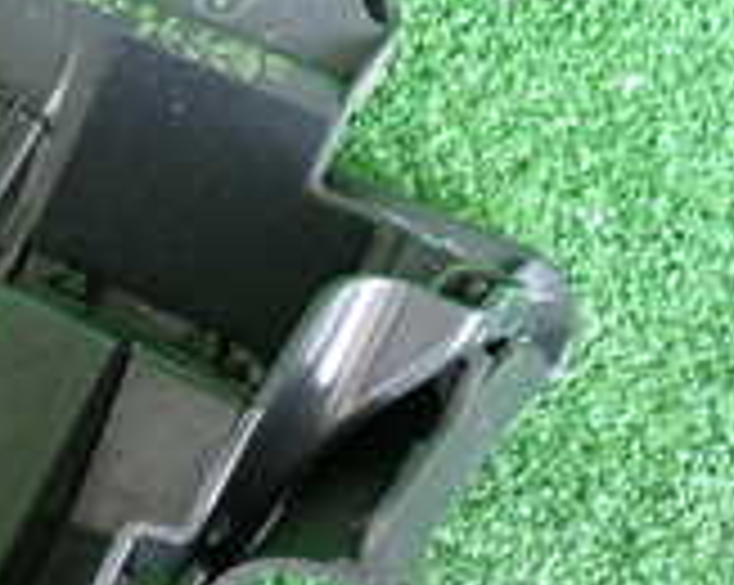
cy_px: 202
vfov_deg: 17.0
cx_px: -437
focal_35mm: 90
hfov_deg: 18.3
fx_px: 1953
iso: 400
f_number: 2
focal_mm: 4.5
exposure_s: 1/30
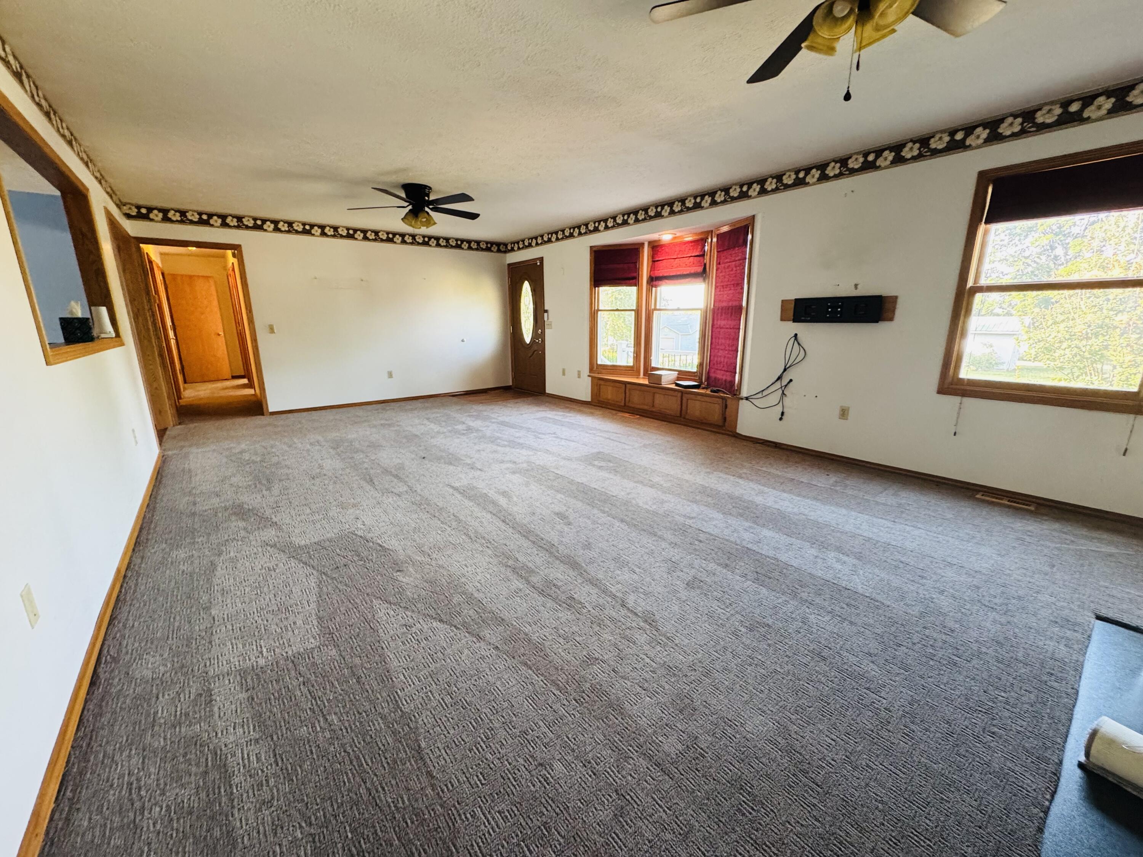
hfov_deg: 102.1
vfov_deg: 85.7
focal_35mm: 14
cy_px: 428
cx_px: 572
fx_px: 462
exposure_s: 1/60
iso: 400
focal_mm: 2.22
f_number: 2.2
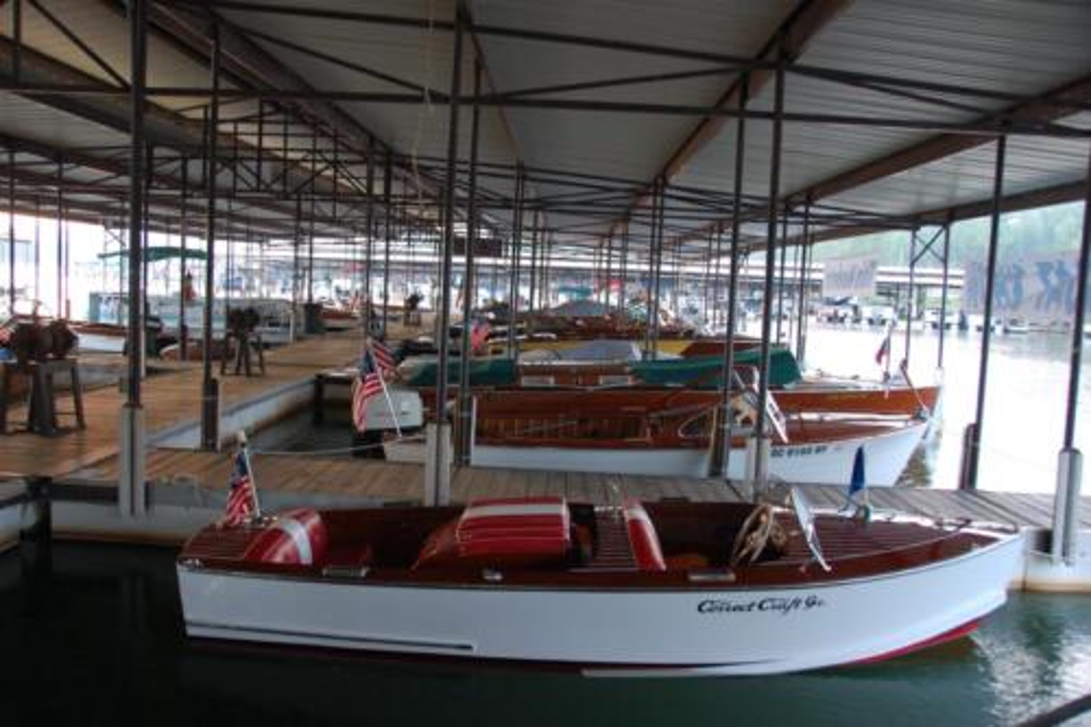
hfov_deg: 61.9
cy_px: 364
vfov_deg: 43.6
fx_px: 909
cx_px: 546
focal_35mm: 30
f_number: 4
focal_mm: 20
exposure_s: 1/6
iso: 200
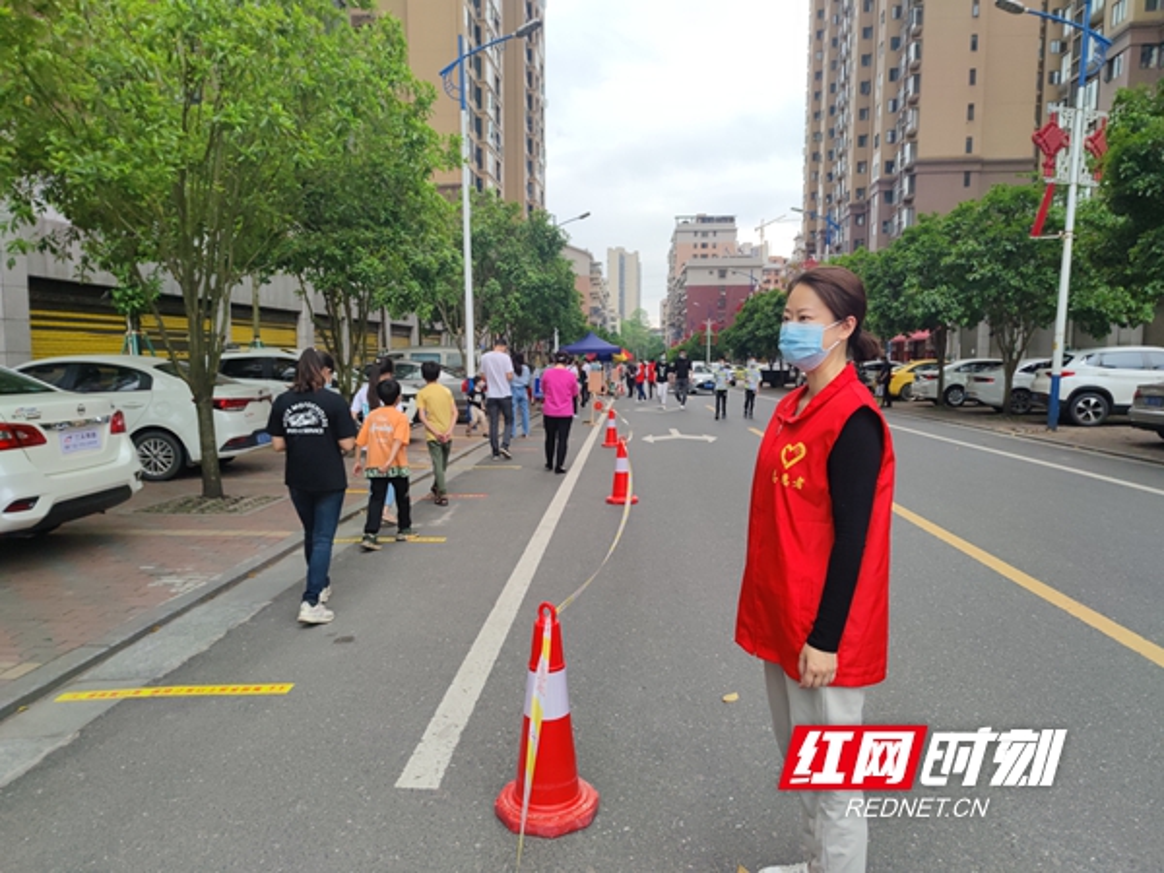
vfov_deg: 56.8
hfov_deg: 71.6
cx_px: 582
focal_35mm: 24
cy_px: 436
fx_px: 807
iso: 50
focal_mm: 6.72
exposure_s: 1/712
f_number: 1.69
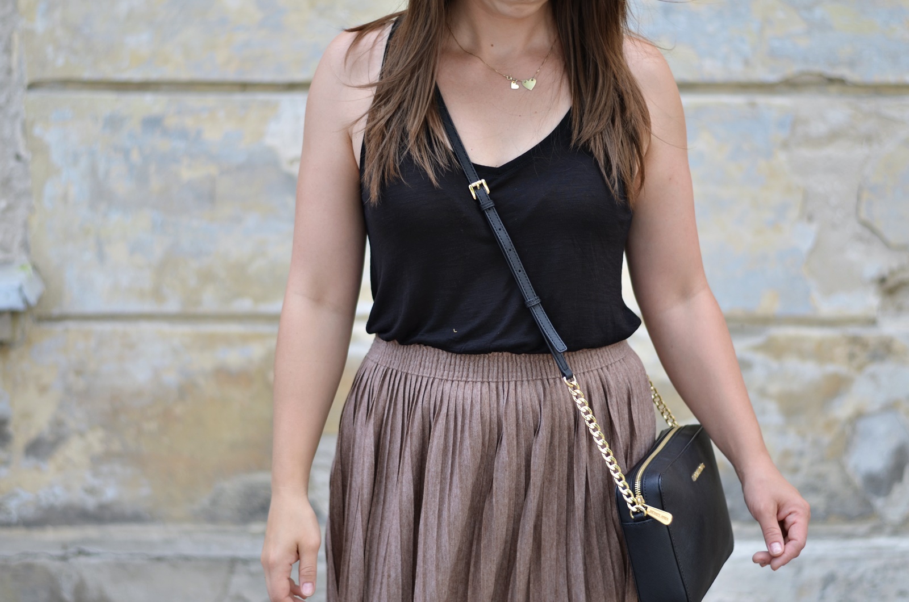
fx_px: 1890
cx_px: 454
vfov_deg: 18.1
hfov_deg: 27.0
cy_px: 301
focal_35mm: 75
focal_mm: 50
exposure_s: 1/1000
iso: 100
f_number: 1.8
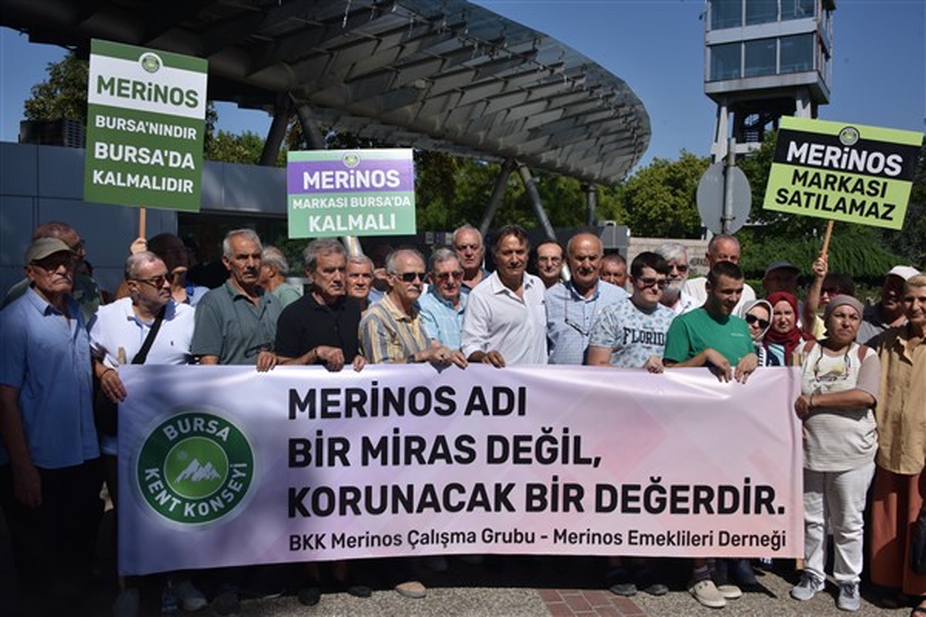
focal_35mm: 32
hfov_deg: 58.7
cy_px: 308
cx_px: 463
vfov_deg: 41.1
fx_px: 823
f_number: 13
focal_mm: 32
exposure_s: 1/640
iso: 125
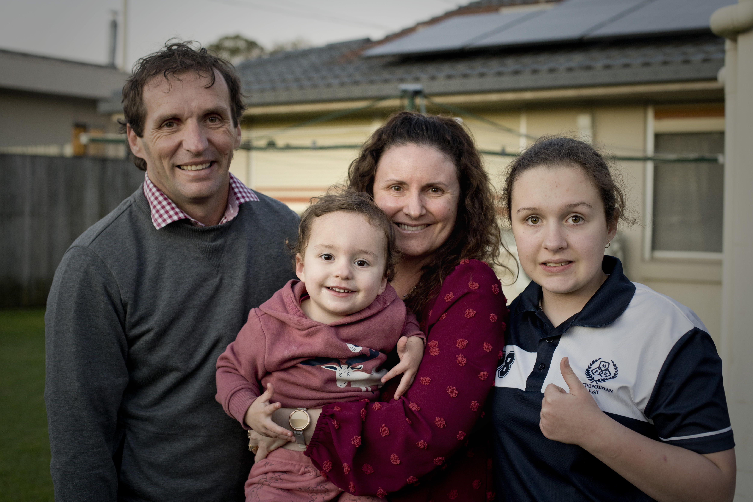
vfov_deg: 27.0
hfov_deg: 39.6
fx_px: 1046
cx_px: 376
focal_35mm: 50
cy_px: 251
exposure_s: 1/160
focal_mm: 50
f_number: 4
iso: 1000
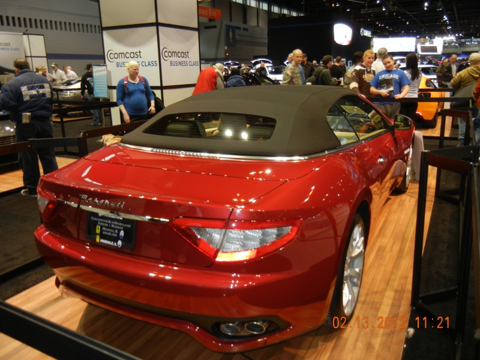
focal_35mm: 30
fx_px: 416
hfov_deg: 60.0
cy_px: 180
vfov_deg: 46.8
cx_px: 240
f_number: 3.5
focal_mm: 5.4
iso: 200
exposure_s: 1/30
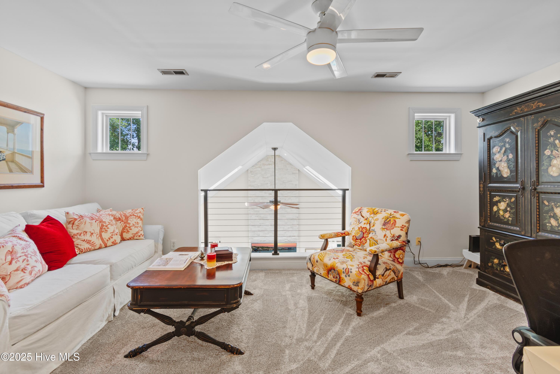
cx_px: 280
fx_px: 233
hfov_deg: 100.4
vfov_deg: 77.3
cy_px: 187
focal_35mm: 15
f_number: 4.5
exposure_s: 1/3
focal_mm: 10
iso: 100
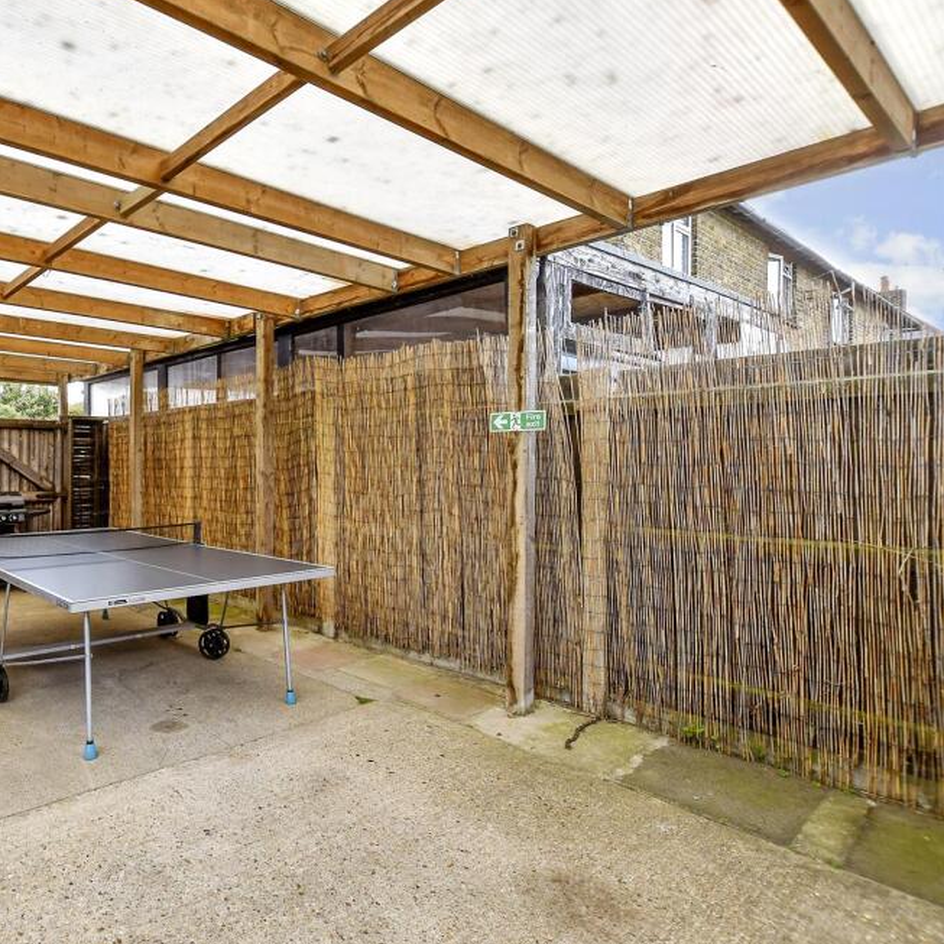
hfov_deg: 68.6
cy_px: 476
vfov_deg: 74.8
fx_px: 617
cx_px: 207
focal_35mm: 20
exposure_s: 1/80
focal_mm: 10
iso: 200
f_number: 8
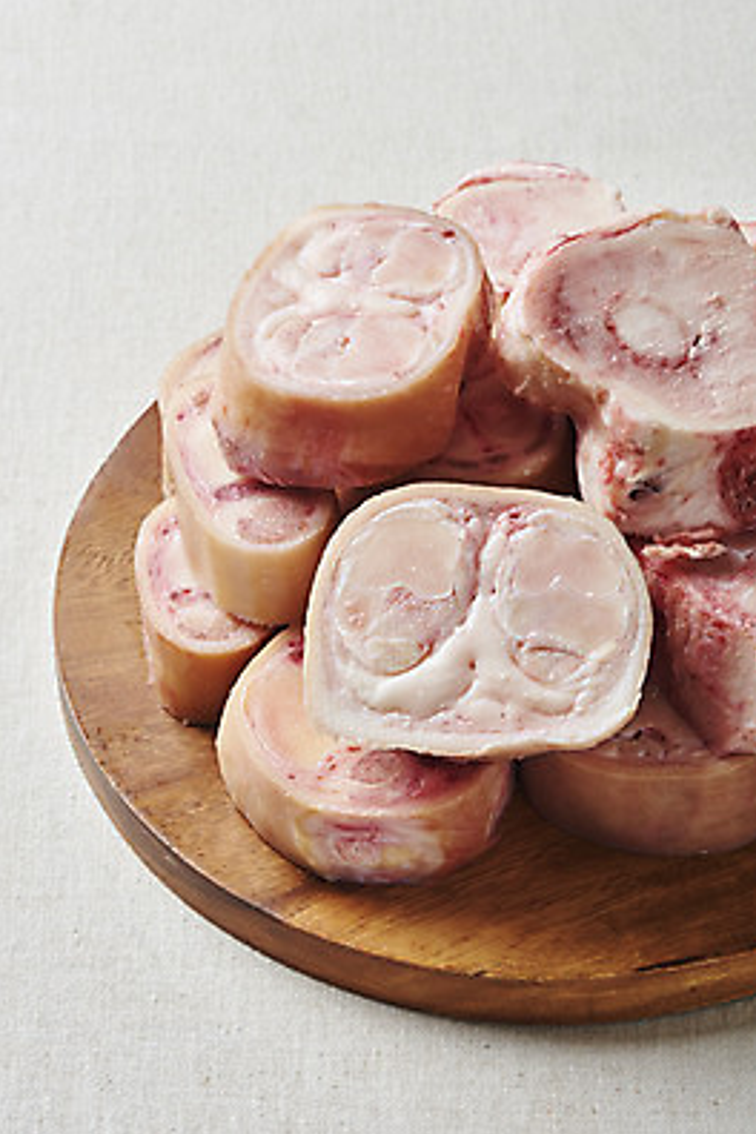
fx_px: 3339
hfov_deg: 12.9
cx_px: 379
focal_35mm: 106
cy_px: 567
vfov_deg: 19.3
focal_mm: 105
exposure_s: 1/125
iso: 100
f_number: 20
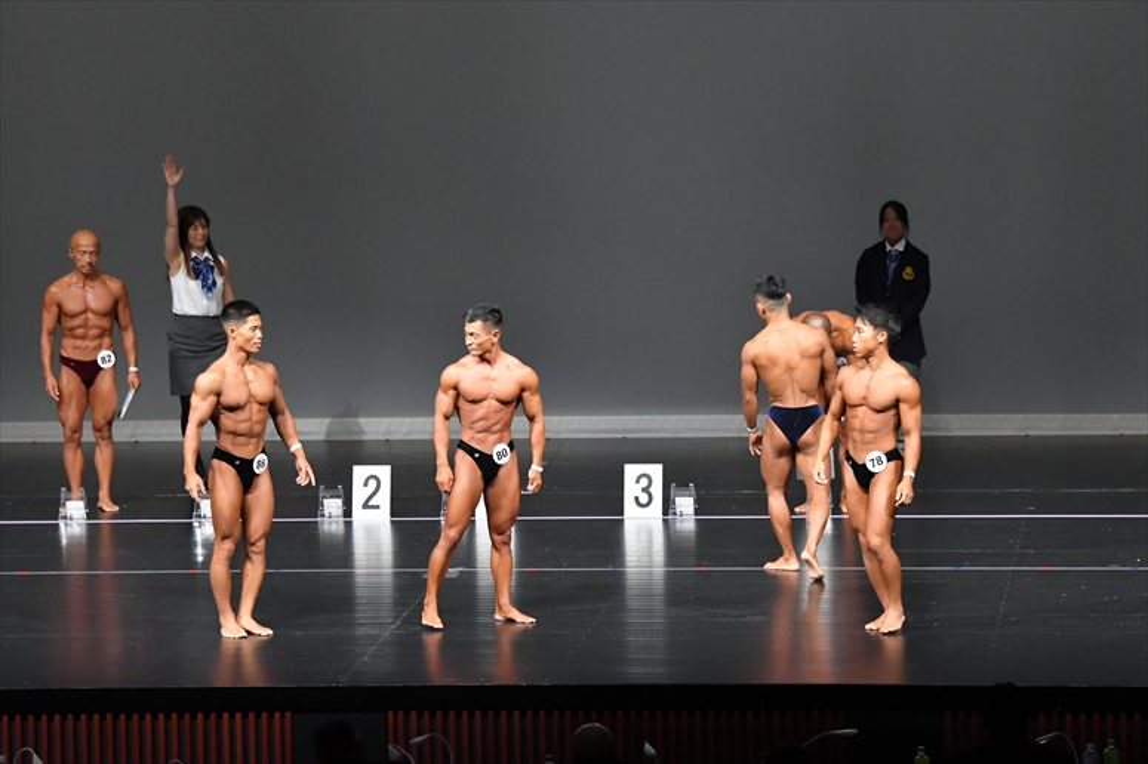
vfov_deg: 8.2
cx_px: 574
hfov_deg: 12.2
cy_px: 382
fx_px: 5355
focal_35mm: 168
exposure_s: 1/400
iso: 5000
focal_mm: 112
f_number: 5.6
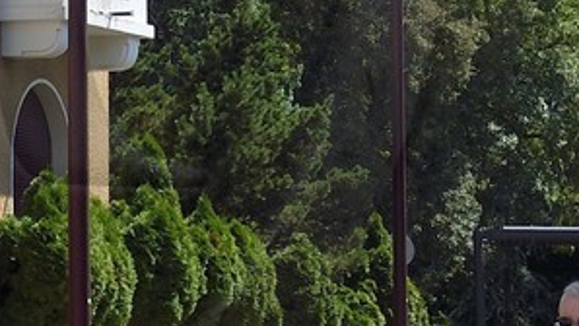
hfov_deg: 10.5
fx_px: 3026
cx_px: -354
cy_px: -129
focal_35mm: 197
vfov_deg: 6.1
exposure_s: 1/400
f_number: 10
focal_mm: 35
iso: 200
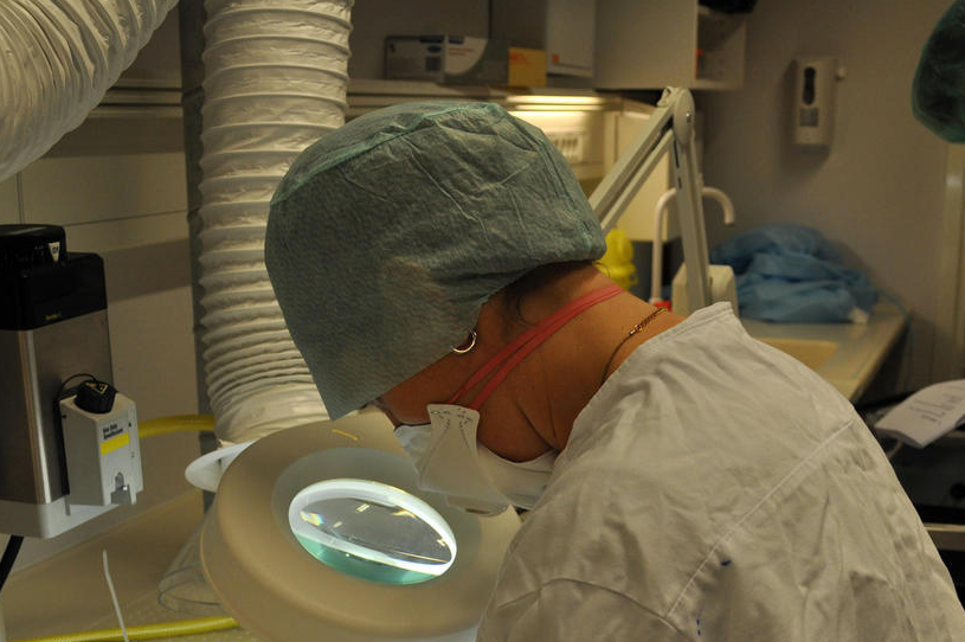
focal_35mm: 51
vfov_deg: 26.1
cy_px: 489
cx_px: 495
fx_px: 1366
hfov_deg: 38.9
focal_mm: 22
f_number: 5.6
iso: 360
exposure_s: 1/125
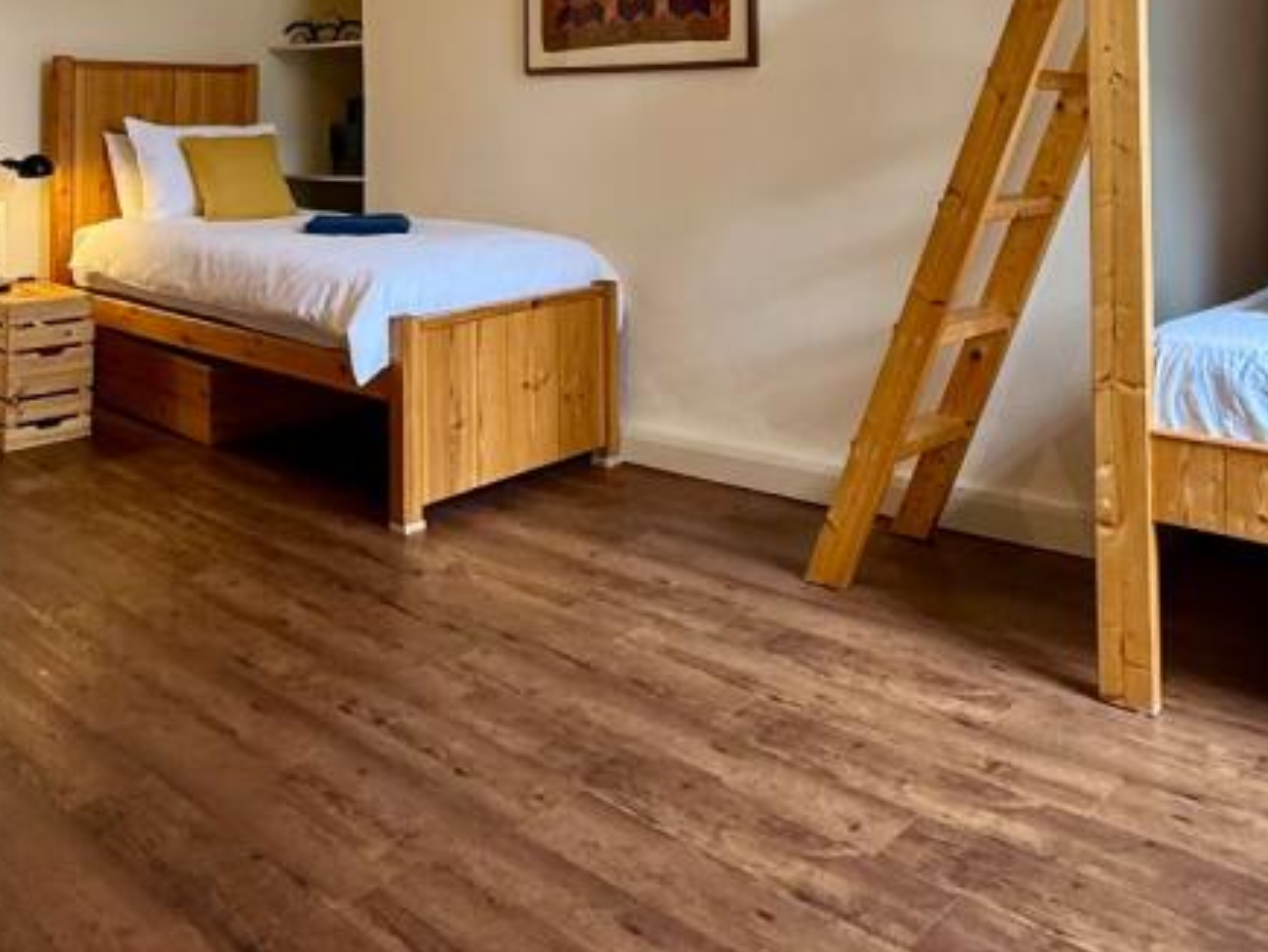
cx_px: 450
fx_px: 1209
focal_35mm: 33
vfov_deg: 40.1
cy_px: 114
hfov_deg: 54.5
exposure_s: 1/99
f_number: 2.2
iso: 200
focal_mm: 2.22
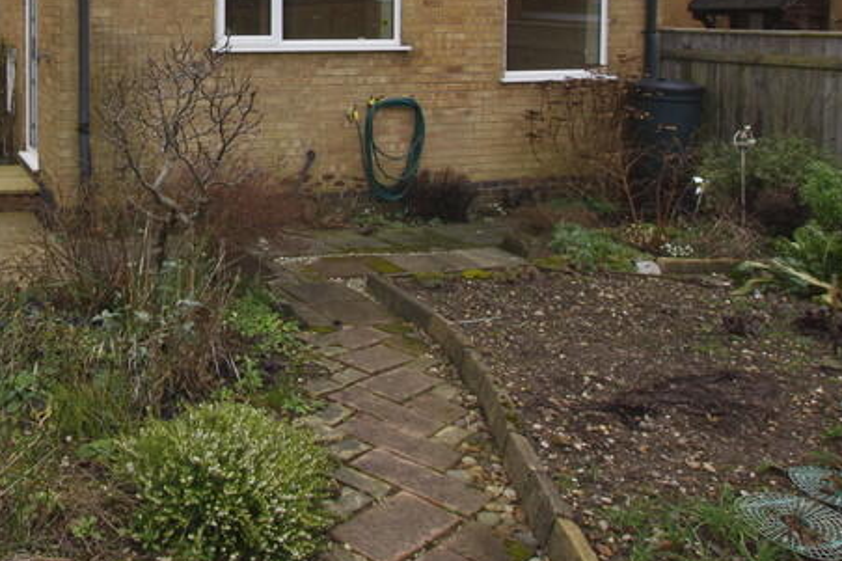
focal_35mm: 34
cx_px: 104
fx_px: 795
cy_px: 29
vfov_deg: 35.9
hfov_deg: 50.3
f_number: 9
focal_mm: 10
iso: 200
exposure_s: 1/30
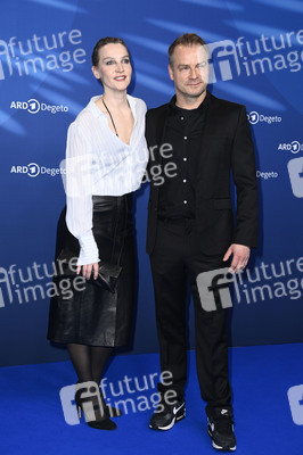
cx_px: 152
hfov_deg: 21.9
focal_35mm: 62
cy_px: 228
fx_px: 784
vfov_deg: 32.4
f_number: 5.6
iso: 800
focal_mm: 62
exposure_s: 1/250
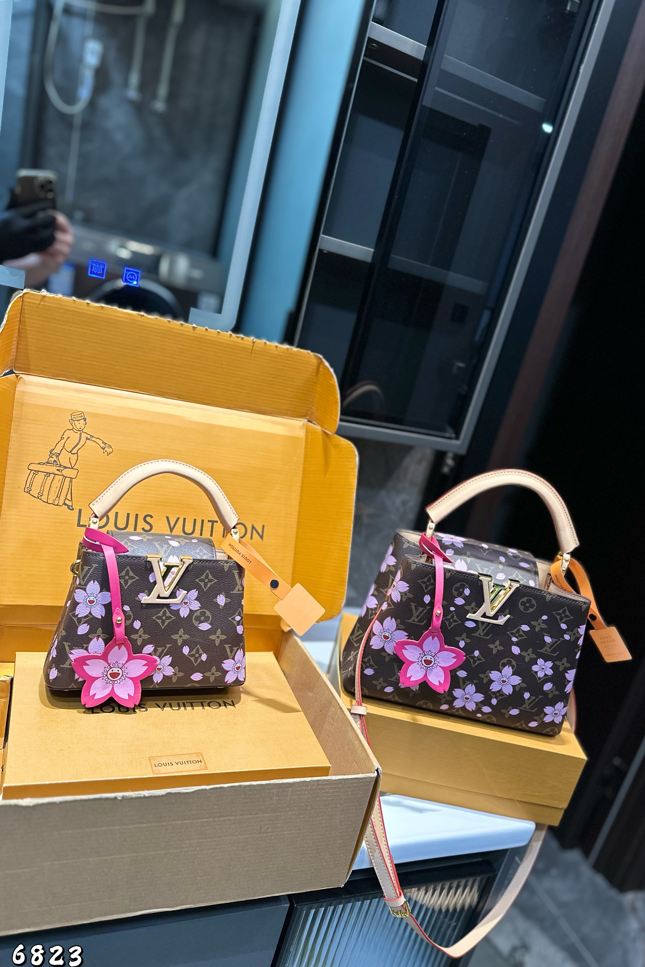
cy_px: 483
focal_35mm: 25
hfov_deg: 51.3
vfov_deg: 71.5
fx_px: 672
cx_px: 332
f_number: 1.78
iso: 200
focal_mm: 6.86
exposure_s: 1/50
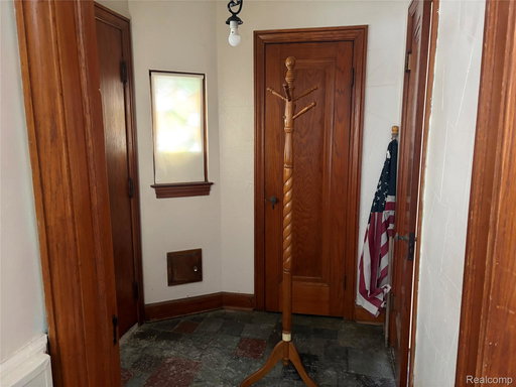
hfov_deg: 67.3
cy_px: 194
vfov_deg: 53.1
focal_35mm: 26
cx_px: 258
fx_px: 388
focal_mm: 5.96
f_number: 1.6
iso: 640
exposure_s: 1/30
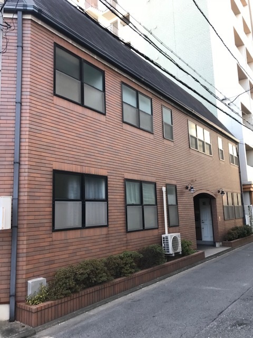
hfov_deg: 49.7
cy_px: 169
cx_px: 126
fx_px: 273
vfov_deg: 63.4
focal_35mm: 28
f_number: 1.8
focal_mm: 3.99
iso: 32
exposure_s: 1/120
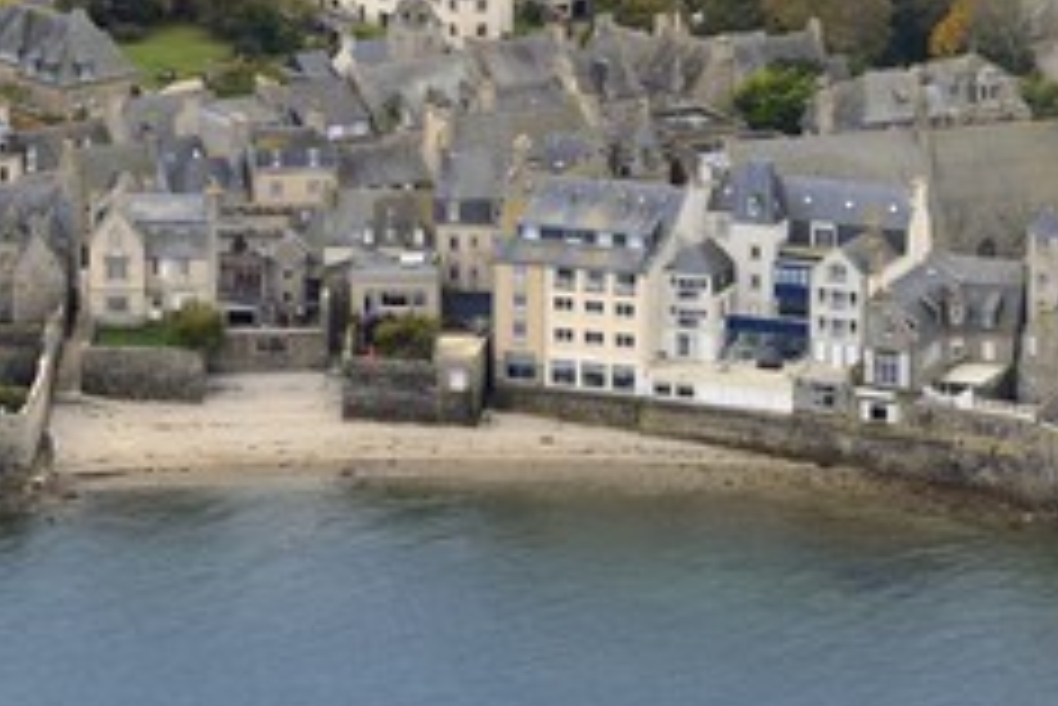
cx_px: 504
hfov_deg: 7.2
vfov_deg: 4.8
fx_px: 8410
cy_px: 256
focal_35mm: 286
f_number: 7.1
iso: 800
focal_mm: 160
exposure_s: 1/1000
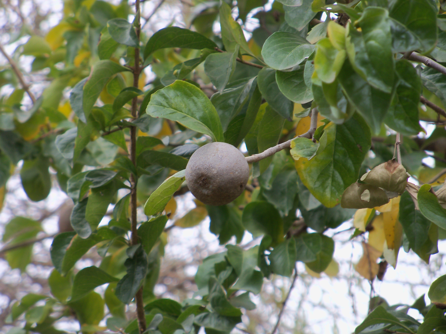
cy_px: 167
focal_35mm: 207
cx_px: 223
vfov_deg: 7.2
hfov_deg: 9.6
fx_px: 2667
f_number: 4.4
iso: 80
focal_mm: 36.6
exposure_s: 1/160
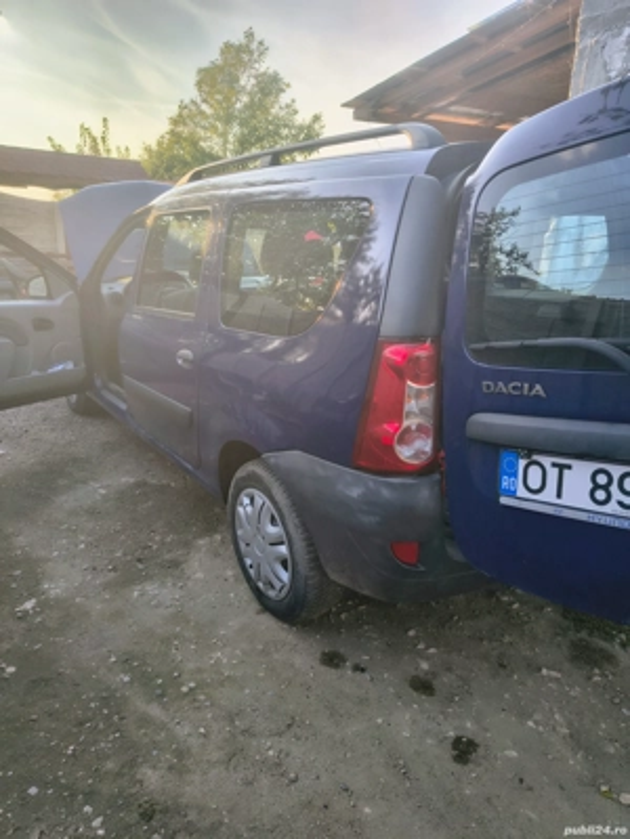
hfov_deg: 58.9
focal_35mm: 23
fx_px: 558
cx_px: 315
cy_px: 420
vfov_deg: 73.9
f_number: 1.8
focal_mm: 5.56
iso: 100
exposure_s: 1/394
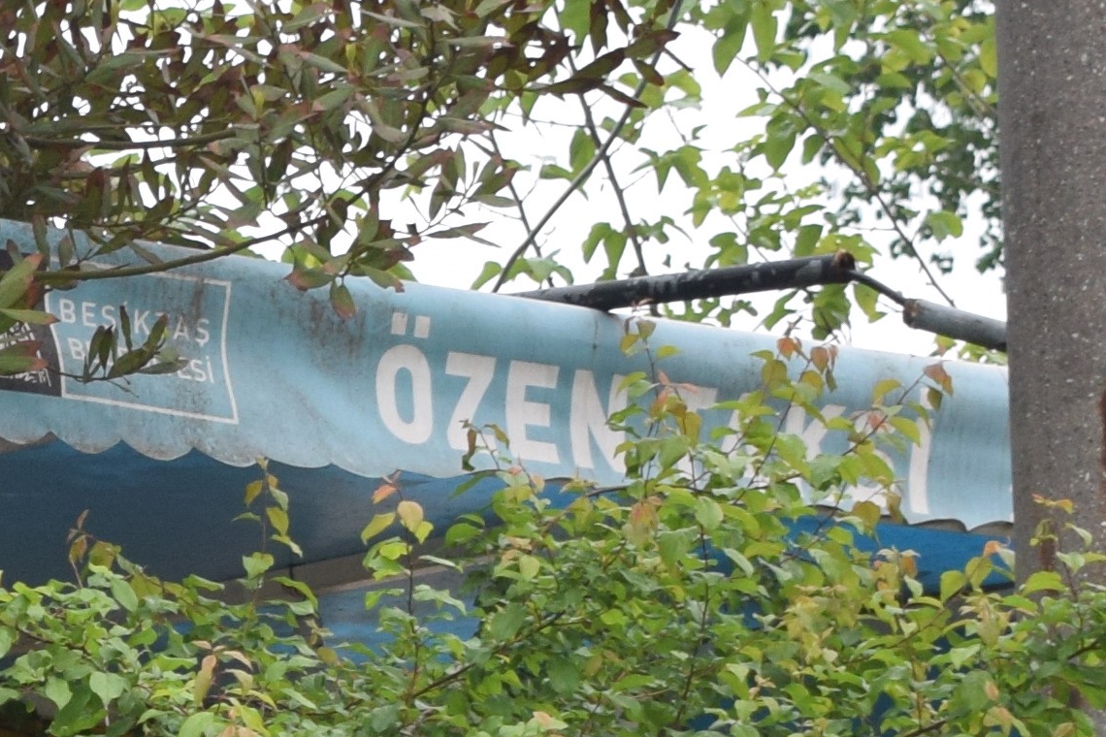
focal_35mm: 221
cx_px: -619
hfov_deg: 9.0
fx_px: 6789
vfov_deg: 6.1
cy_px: 1288
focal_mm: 28
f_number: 4.2
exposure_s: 1/60
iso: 400
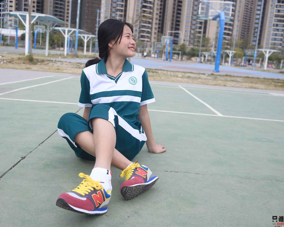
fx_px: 336
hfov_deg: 45.7
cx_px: 126
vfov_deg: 37.3
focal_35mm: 40
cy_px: 113
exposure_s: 1/500
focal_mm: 35
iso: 160
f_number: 6.3
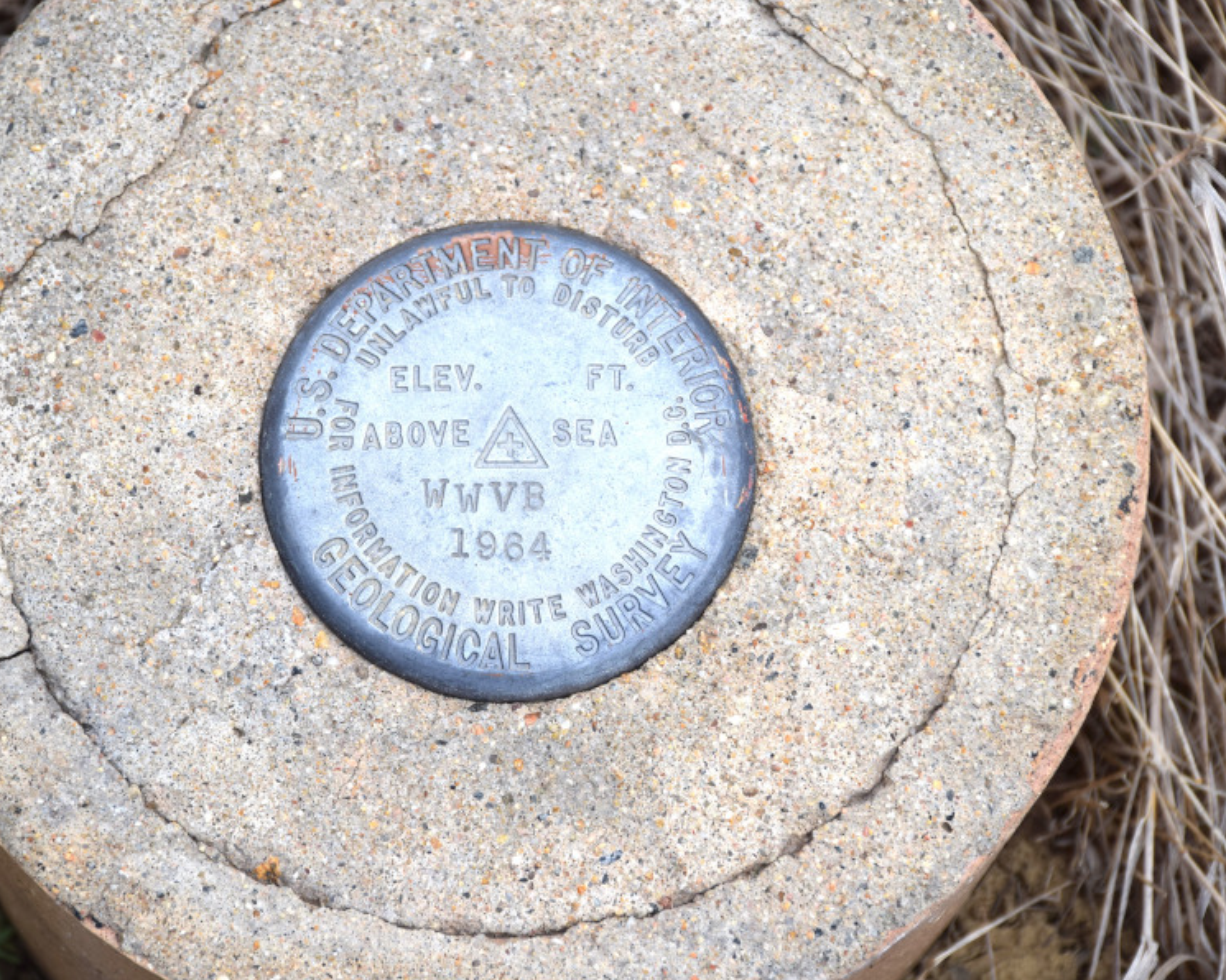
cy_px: 492
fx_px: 5246
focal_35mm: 145
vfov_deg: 10.7
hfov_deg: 13.3
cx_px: 566
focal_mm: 85
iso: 200
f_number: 8
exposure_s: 1/250
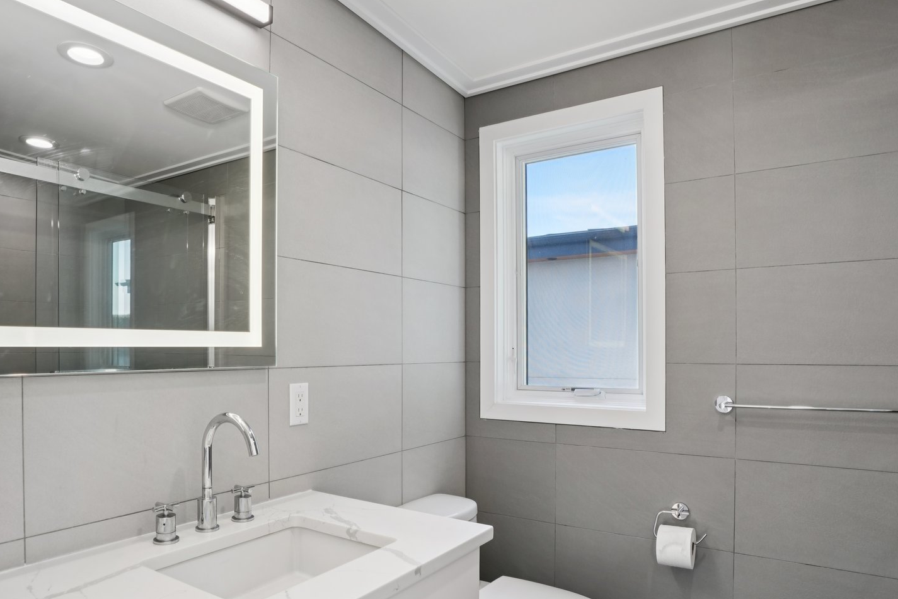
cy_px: 346
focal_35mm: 23
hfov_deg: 75.9
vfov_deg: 54.9
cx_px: 406
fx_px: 574
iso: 400
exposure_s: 1/60
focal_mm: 16
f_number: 8
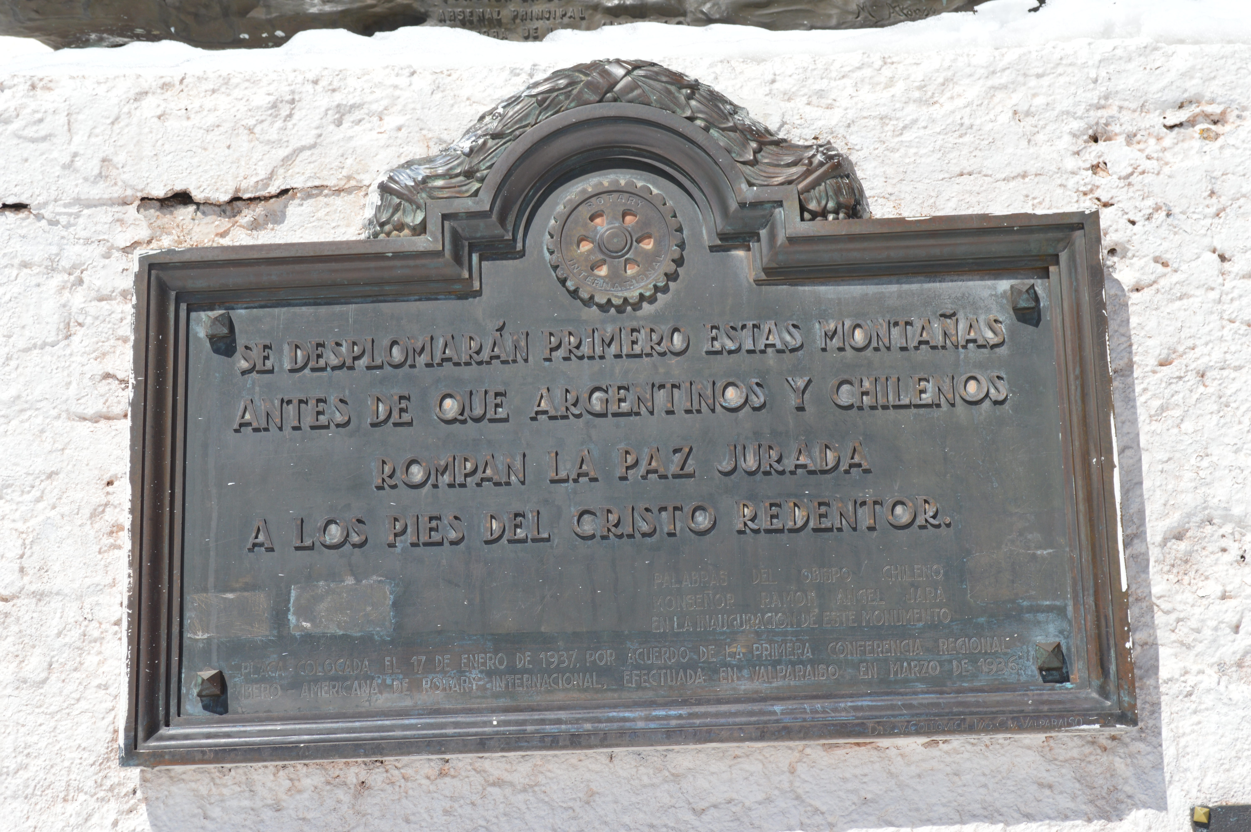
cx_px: 626
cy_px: 416
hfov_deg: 24.6
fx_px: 2864
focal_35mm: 82
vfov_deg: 16.5
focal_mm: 55
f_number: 8
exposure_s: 1/250
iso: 100
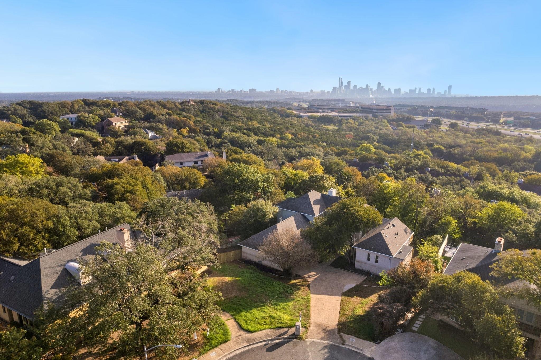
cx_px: 270
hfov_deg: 78.6
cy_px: 180
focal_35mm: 22
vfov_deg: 57.2
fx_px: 330
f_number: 2.8
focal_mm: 8.38
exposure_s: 1/180
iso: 100
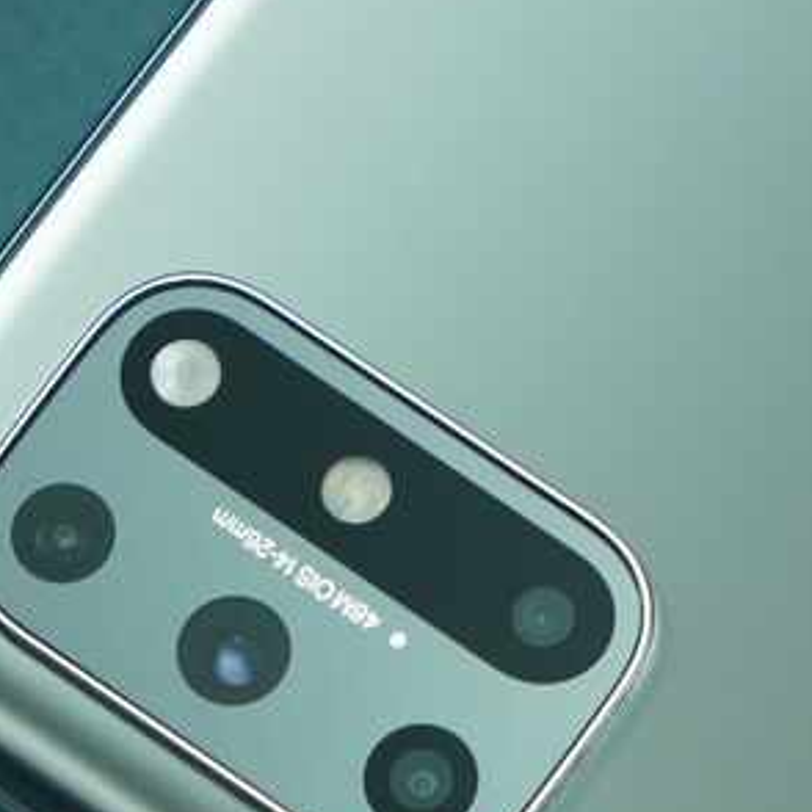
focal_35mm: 194
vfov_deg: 9.0
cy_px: 539
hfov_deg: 9.0
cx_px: 566
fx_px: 5149
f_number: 5.6
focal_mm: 70
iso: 500
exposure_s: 1/160
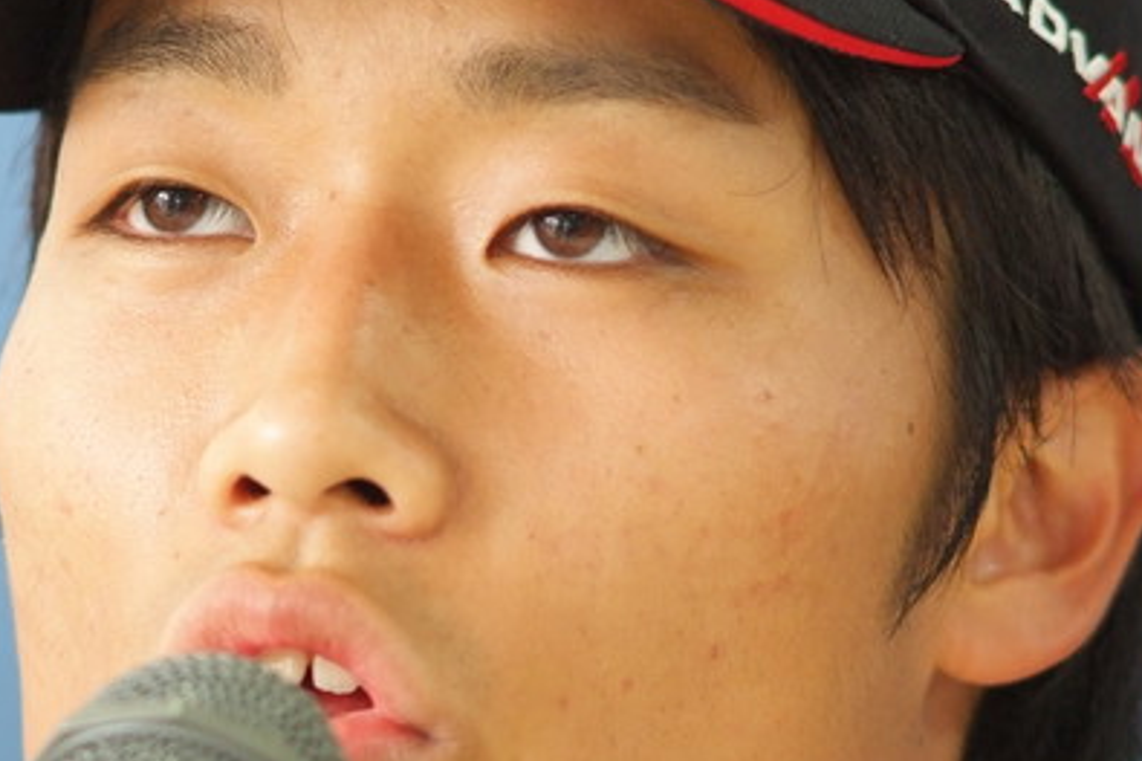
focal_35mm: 492
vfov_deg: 2.8
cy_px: 538
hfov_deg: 4.2
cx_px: 364
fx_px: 15600
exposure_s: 1/125
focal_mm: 180
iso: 1600
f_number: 2.8
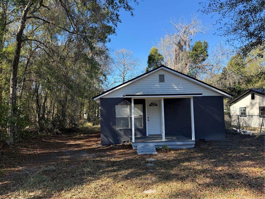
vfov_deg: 56.8
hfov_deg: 71.6
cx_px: 132
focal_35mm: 24
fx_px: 184
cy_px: 100
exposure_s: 1/1192
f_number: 1.78
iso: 80
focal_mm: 6.76
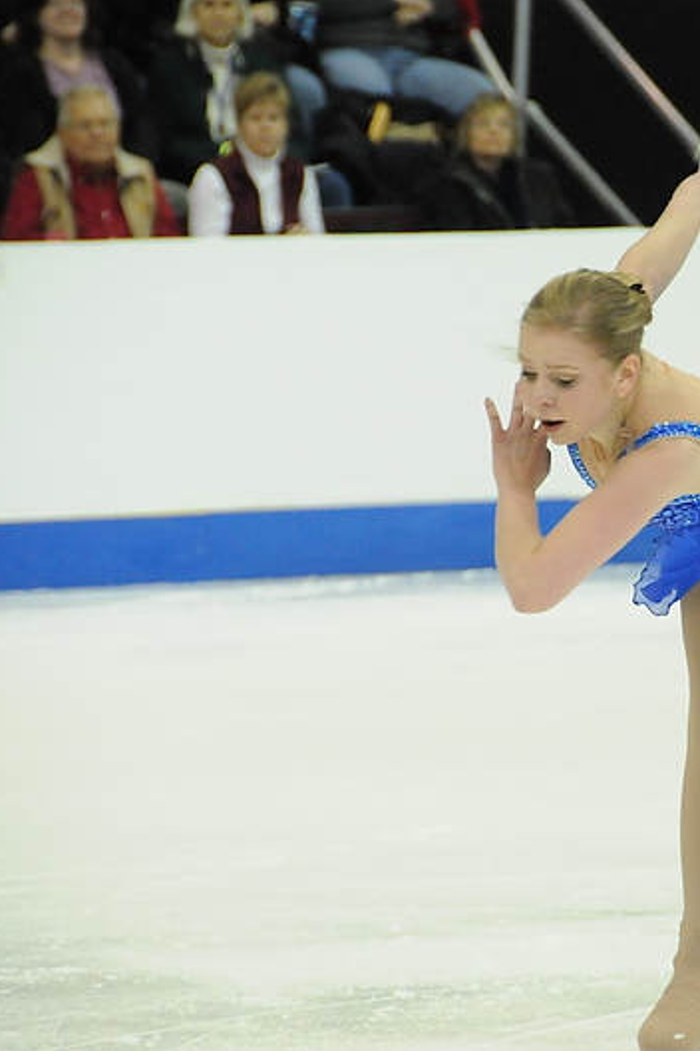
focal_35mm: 340
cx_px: 690
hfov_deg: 4.0
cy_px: 526
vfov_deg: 6.1
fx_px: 9929
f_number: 5.6
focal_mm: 150
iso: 3200
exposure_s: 1/640
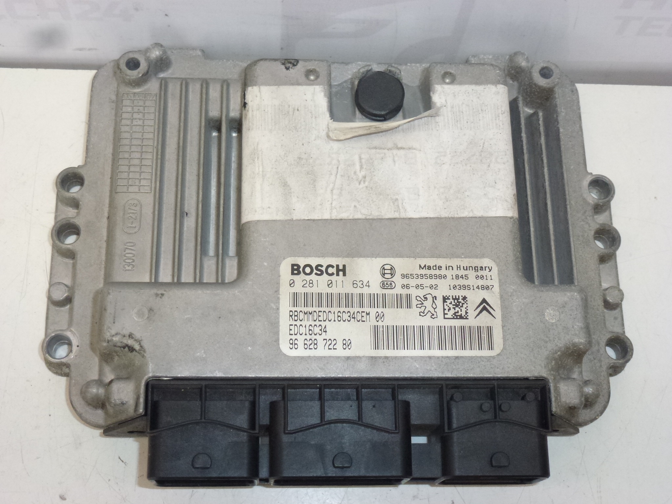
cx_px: 336
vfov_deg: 29.7
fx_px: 951
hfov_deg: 38.9
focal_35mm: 49
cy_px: 252
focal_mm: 8.7
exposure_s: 1/200
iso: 400
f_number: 4.1
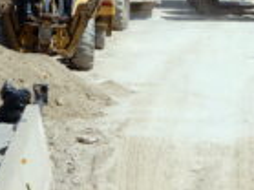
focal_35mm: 646
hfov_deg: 3.1
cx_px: 210
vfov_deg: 2.3
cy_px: 31
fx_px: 4736
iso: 80
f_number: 5.6
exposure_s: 1/800
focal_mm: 40.1
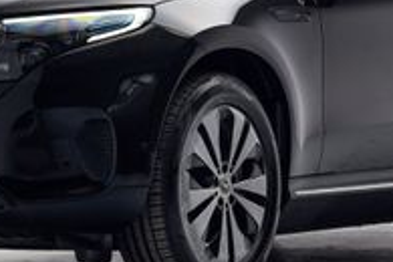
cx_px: 153
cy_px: 37
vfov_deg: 10.7
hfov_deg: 16.0
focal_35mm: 128
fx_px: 1397
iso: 100
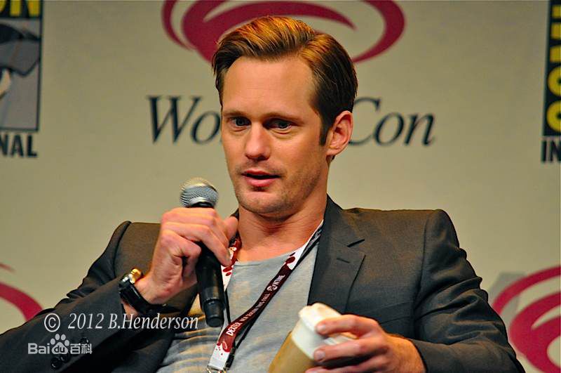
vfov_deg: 3.0
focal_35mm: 450
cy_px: 186
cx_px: 280
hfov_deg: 4.6
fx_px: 7003
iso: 1600
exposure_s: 1/50
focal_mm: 300
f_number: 5.6
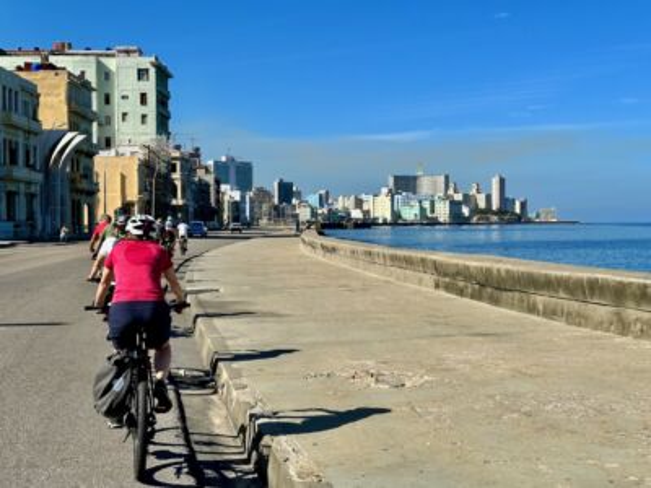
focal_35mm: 48
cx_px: 326
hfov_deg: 39.7
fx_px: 903
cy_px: 244
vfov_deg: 30.3
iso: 64
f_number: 1.78
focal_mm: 6.86
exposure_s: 1/6211
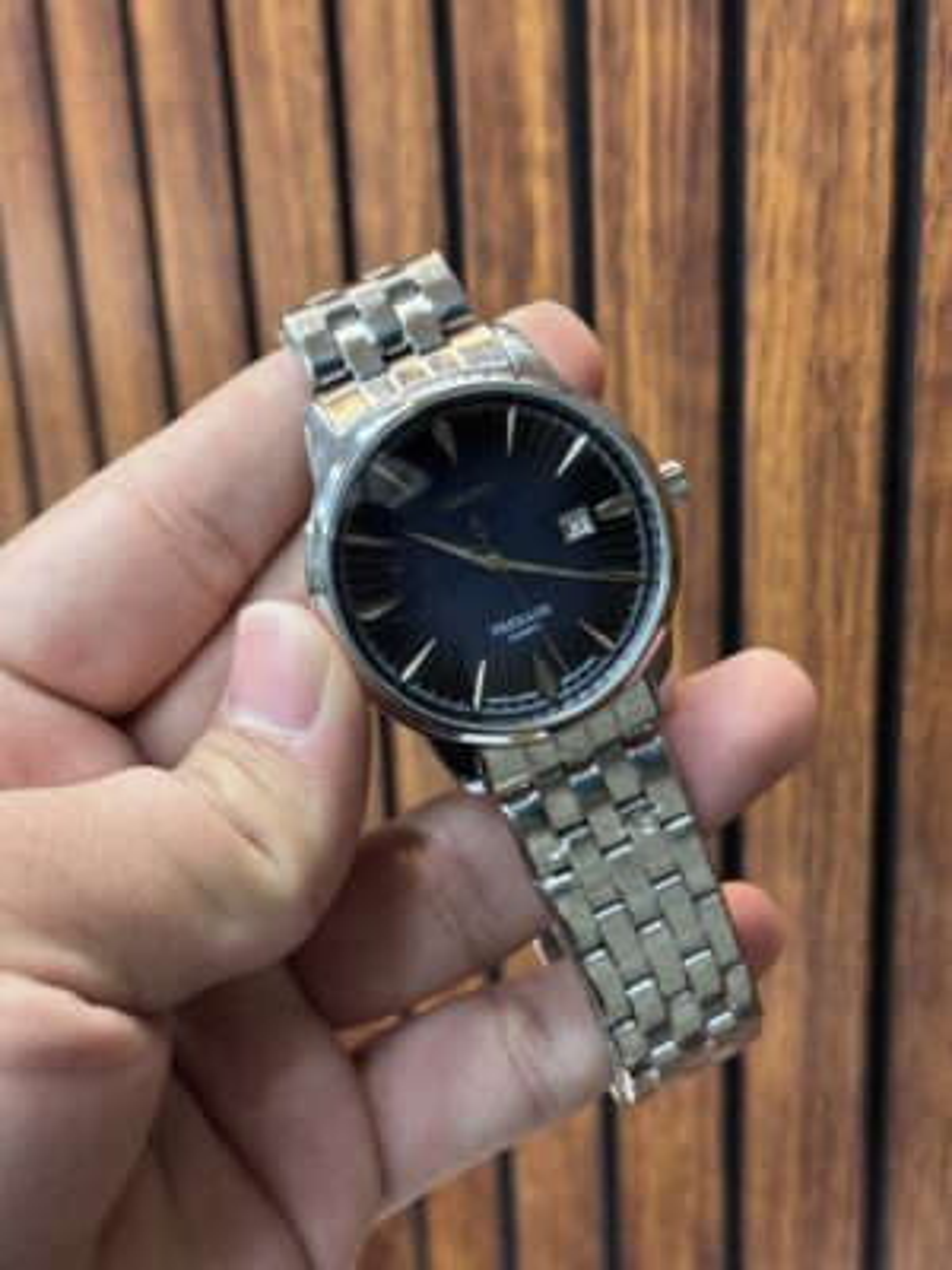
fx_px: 1760
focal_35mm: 48
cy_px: 635
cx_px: 476
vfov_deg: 39.7
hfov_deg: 30.3
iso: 200
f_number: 1.78
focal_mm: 6.76
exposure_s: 1/50
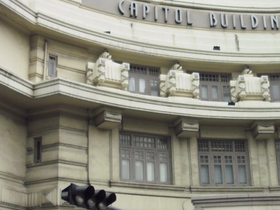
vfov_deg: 20.7
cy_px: 130
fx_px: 574
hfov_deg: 27.2
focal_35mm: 71
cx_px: 188
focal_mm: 6.2
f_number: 2.8
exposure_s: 1/400
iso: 100
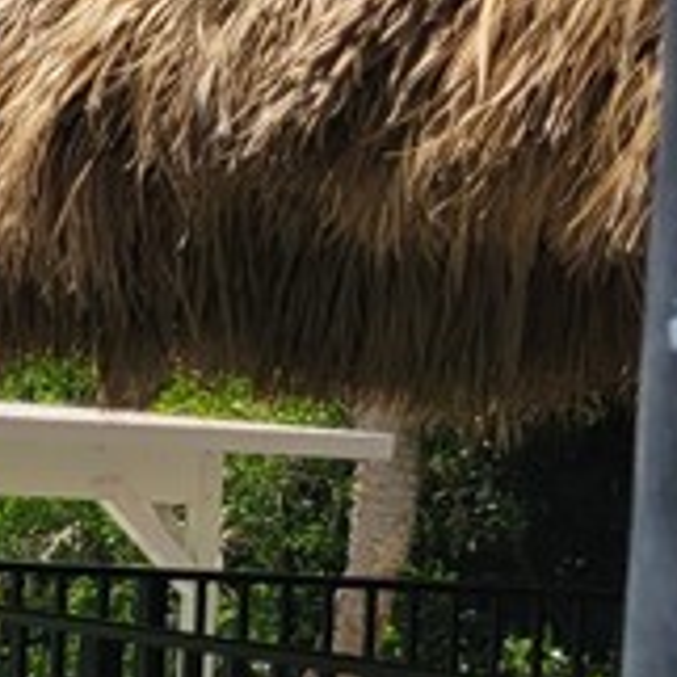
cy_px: 328
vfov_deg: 12.0
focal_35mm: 146
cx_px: -1341
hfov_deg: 9.4
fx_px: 3230
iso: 40
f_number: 1.8
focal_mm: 5.4
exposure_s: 1/3126
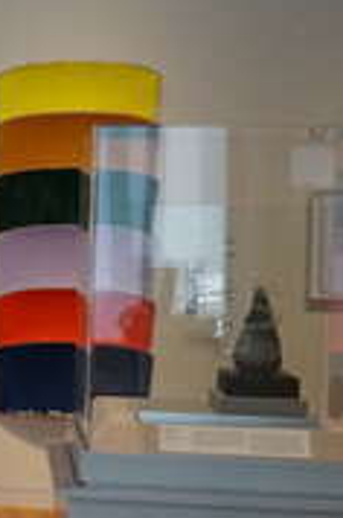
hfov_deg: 11.0
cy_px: 252
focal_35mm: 108
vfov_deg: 19.0
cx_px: -439
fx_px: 1549
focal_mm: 16
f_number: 4
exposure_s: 1/160
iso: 1600
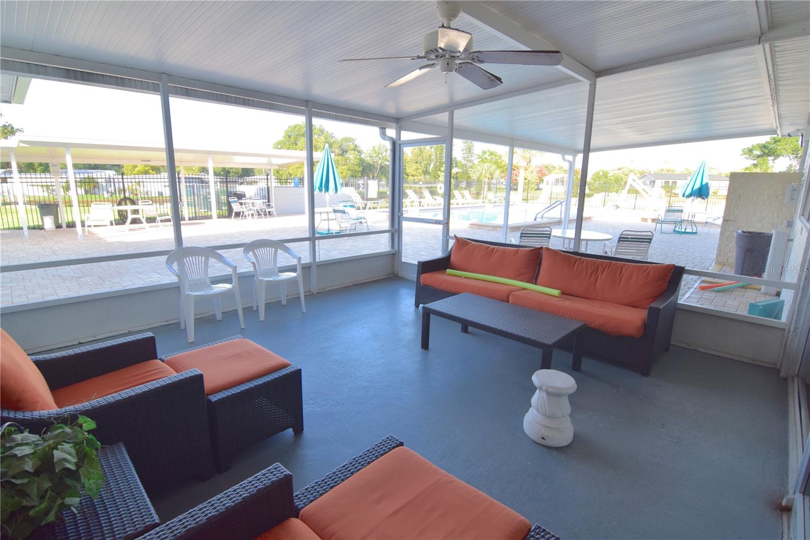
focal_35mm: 16
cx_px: 405
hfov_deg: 95.0
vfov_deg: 72.0
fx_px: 371
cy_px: 270
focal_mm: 11
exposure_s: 1/60
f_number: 8
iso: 450
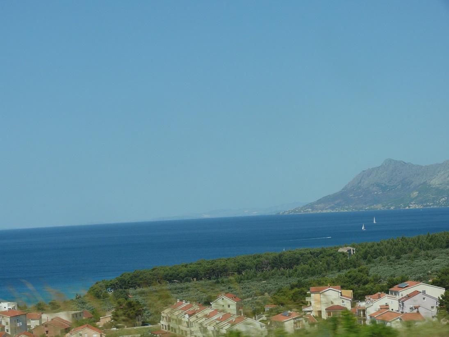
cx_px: 224
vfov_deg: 15.2
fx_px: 1258
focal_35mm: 97
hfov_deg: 20.2
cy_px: 168
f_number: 6.3
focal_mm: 20.5
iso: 100
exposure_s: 1/500
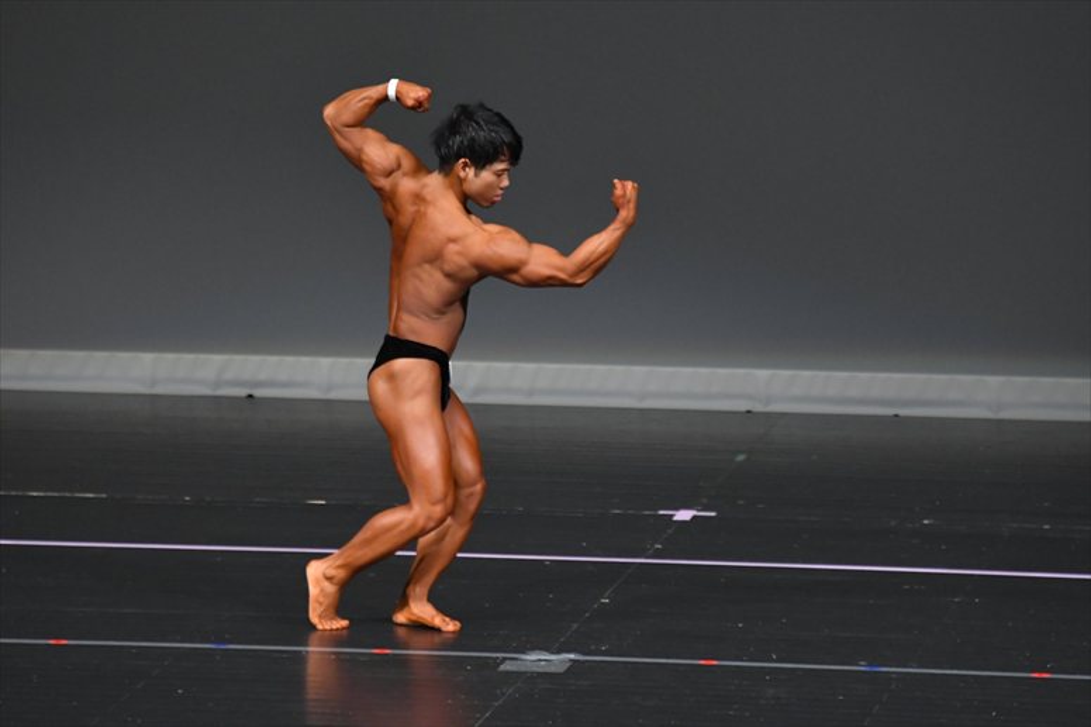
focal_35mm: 375
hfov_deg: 5.5
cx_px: 546
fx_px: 11359
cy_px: 364
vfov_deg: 3.7
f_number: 5.6
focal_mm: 250
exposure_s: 1/400
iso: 4000
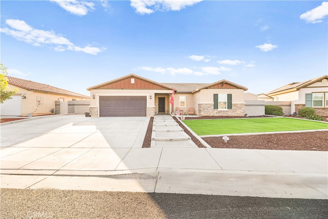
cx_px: 164
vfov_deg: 81.2
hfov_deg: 104.2
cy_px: 110
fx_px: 128
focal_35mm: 14
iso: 1250
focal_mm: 14
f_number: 8
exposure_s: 1/80
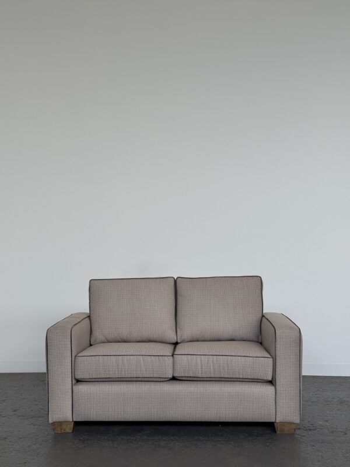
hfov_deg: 30.3
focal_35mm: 48
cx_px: 175
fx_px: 647
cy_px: 234
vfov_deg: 39.7
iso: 64
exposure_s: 1/351
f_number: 1.78
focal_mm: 6.76
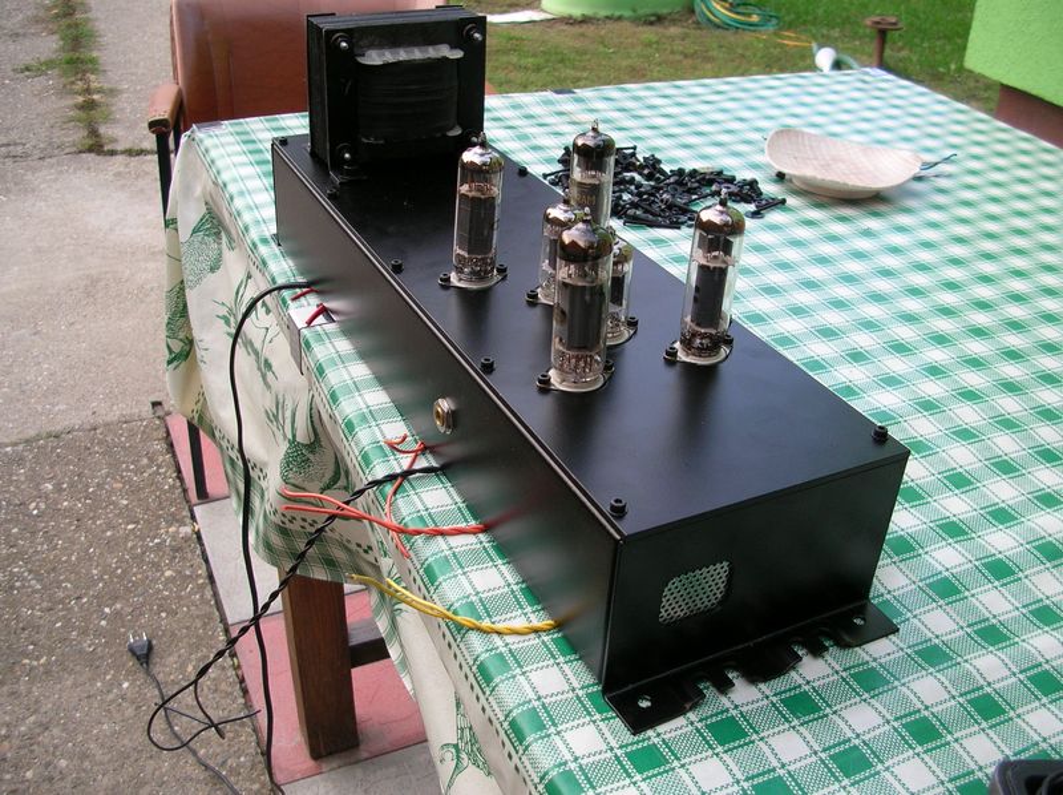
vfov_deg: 40.6
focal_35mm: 35
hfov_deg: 52.7
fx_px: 1074
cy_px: 398
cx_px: 532
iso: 50
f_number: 2.8
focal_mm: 5.8
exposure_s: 1/113
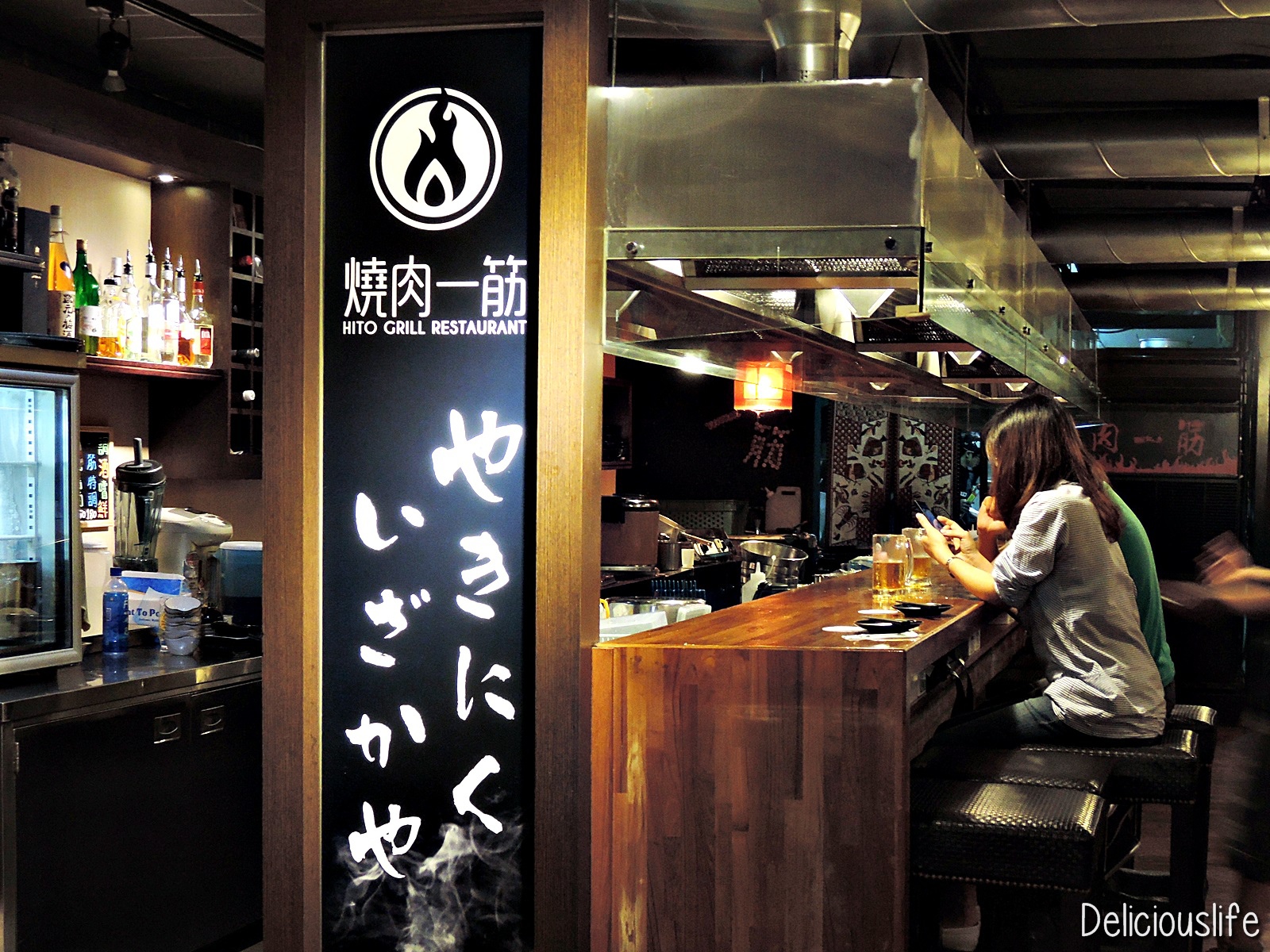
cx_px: 635
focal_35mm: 45
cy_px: 476
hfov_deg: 42.1
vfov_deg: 32.2
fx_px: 1651
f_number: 3.7
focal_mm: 9.6
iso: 450
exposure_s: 1/13
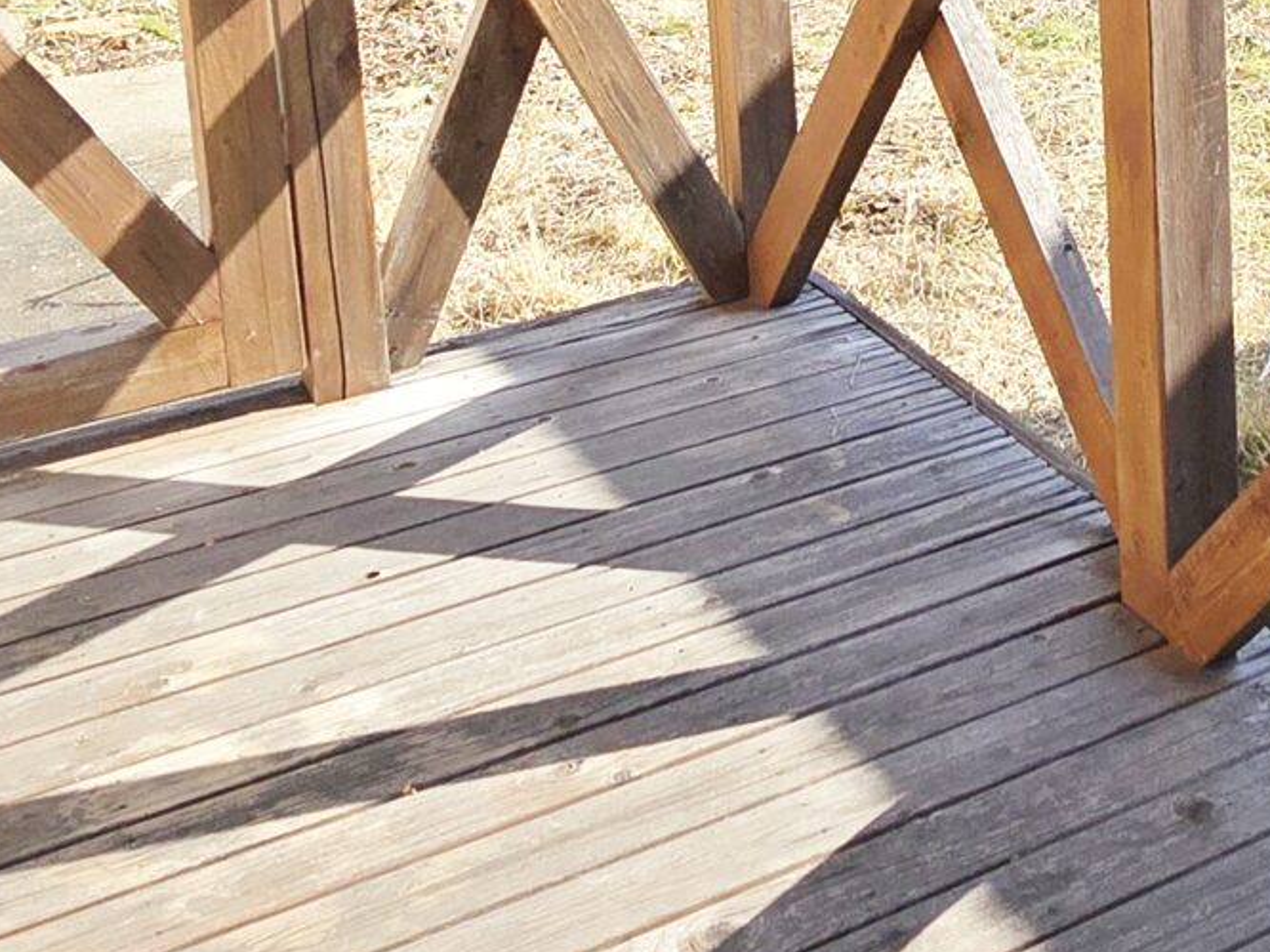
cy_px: -261
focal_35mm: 50
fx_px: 1834
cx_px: 1114
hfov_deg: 36.1
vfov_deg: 25.4
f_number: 2.2
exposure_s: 1/1593
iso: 50
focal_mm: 2.2
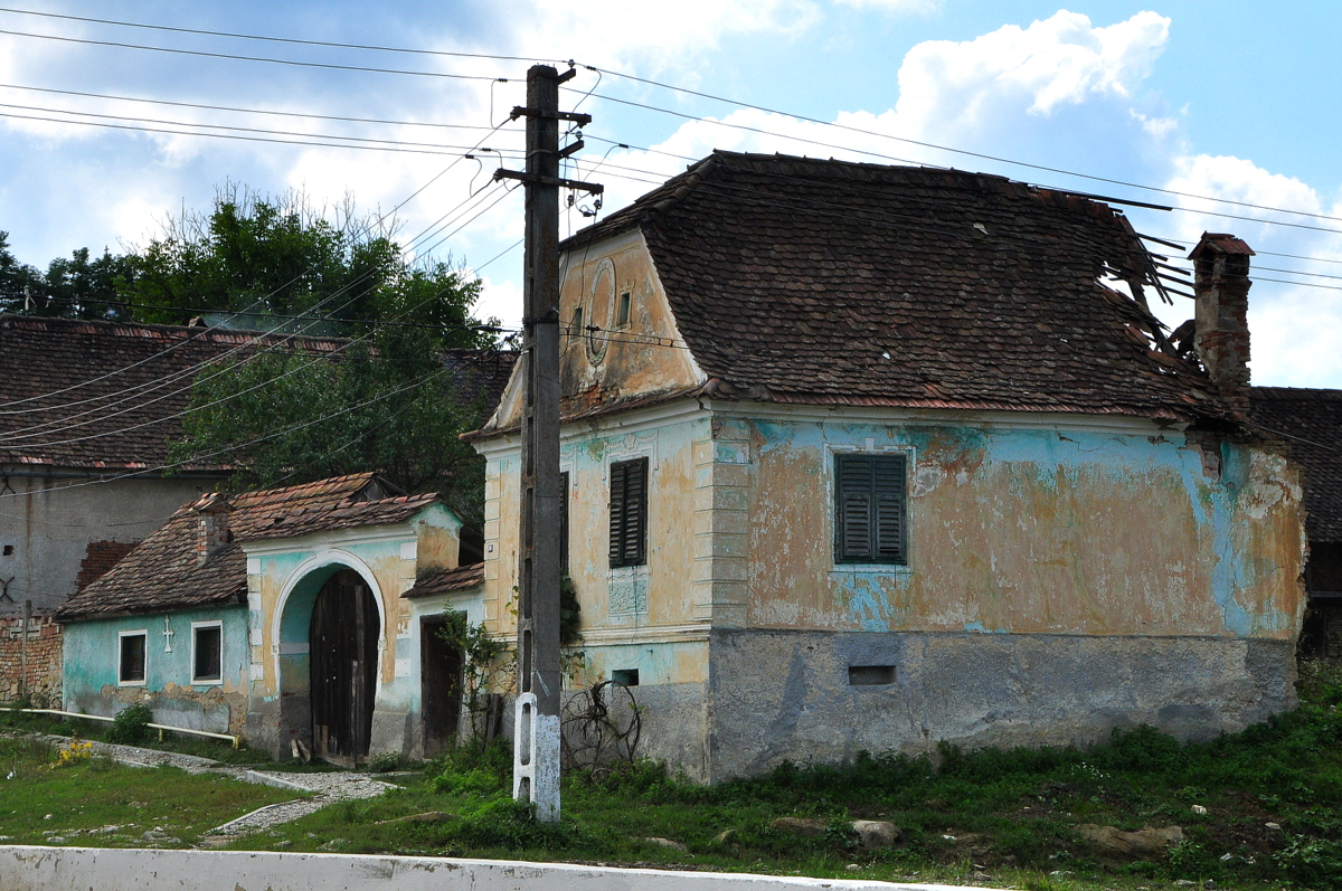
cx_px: 671
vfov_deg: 17.4
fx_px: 2904
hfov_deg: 26.0
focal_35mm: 78
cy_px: 446
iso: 400
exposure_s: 1/200
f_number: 20
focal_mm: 52
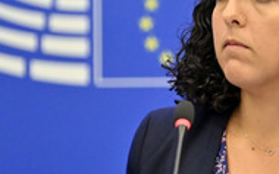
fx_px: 2670
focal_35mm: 351
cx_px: 227
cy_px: 114
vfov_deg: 3.7
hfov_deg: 6.0
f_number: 2.8
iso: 5000
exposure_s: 1/800
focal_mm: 145
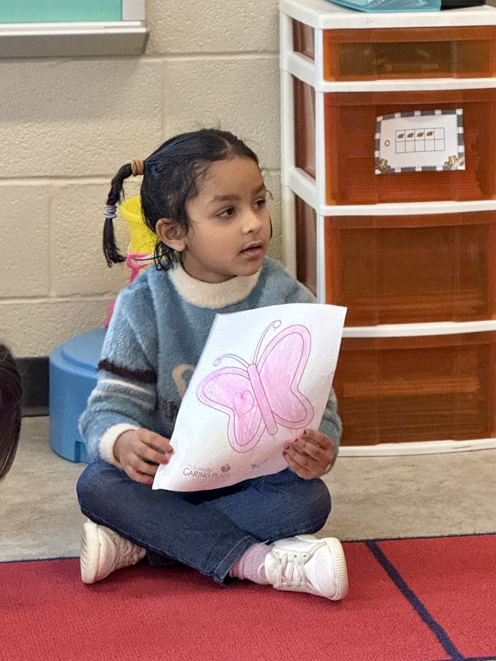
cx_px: 248
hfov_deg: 19.1
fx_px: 1471
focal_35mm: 77
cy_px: 330
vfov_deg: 25.3
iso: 640
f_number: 2.8
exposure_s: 1/60
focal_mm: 9
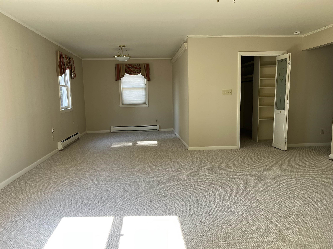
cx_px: 166
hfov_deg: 67.3
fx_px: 250
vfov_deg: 53.1
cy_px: 124
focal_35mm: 26
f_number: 1.6
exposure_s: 1/121
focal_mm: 5.1
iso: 64
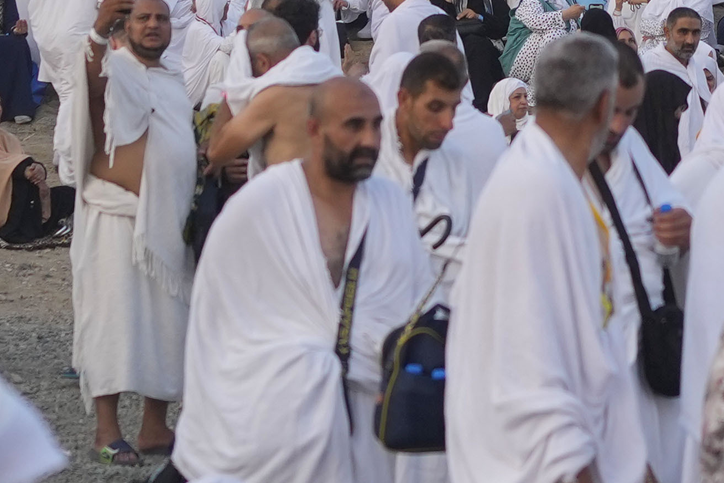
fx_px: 4646
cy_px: -285
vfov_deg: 5.9
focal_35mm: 231
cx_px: 681
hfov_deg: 8.9
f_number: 2
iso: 400
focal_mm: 35
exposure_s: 1/1250
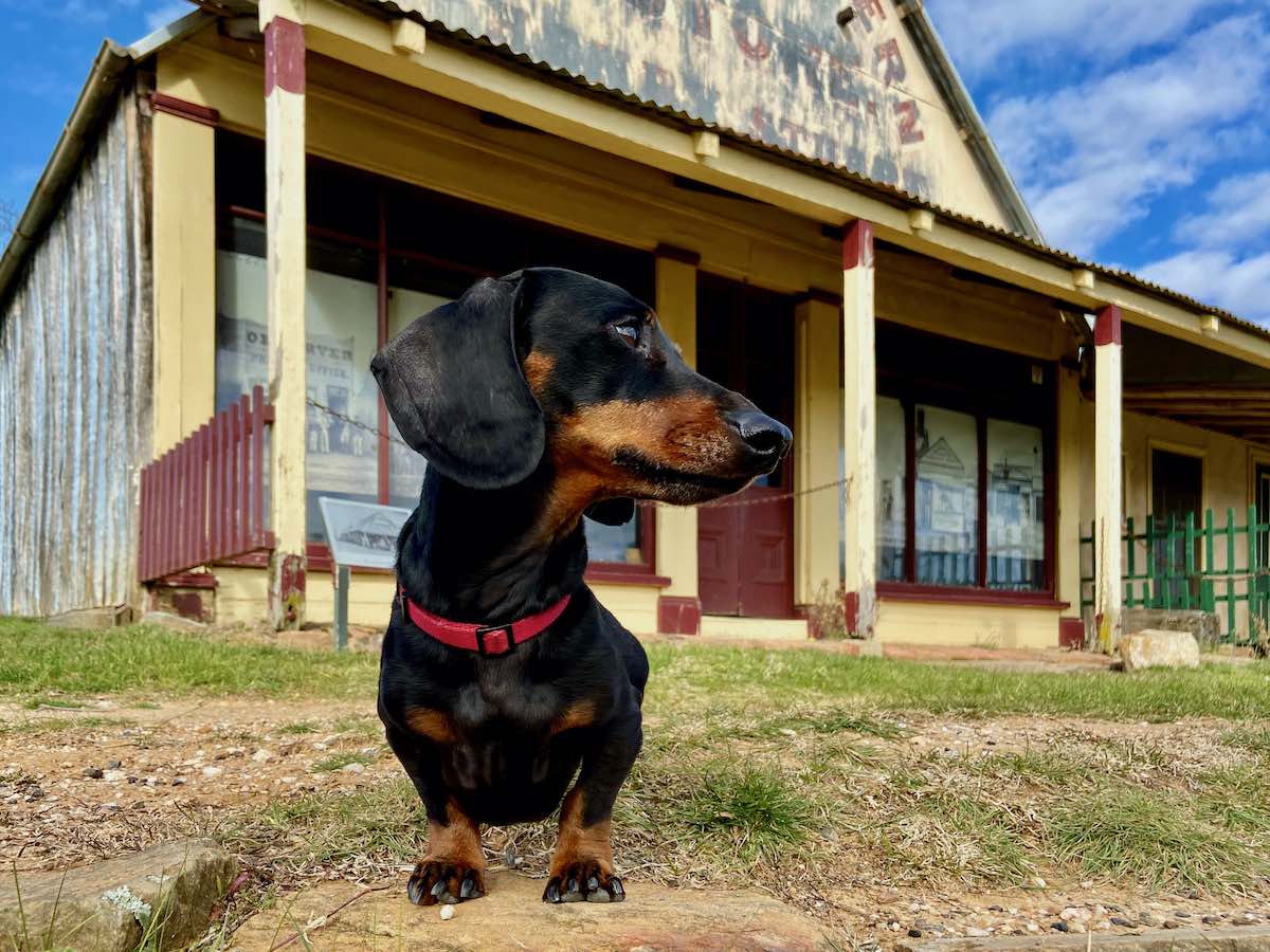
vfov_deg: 53.1
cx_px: 635
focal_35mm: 26
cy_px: 476
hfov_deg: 67.3
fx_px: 954
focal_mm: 4.25
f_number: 1.8
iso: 32
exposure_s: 1/1395
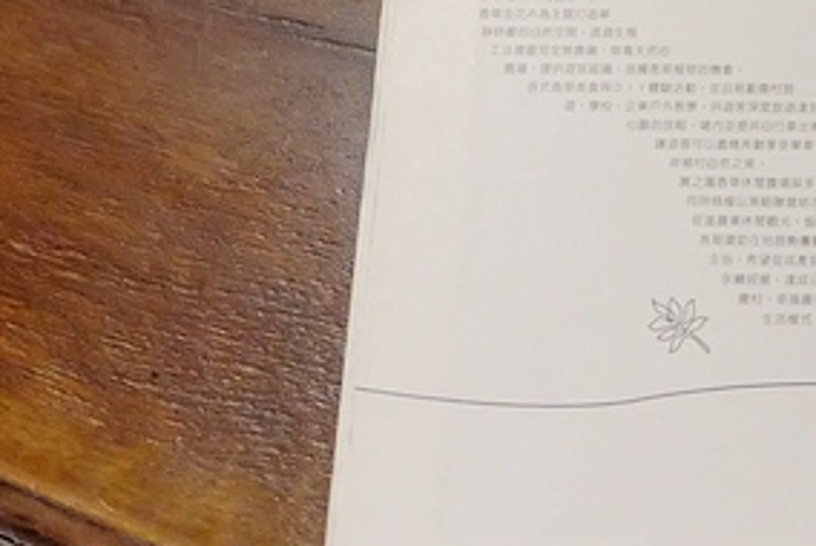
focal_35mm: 90
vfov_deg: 15.1
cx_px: 994
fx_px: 2042
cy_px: 62
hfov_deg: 21.0
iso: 3200
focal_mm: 21.1
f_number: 4
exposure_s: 1/38
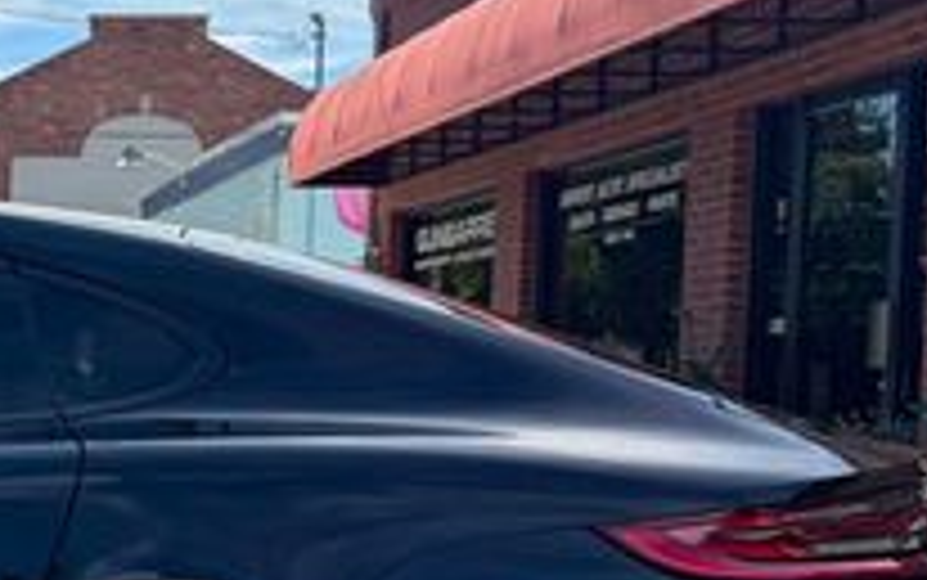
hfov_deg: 22.9
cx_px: -310
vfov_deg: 16.4
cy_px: 490
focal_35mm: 79
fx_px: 1997
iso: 100
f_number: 1.78
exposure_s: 1/3145
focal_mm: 6.76
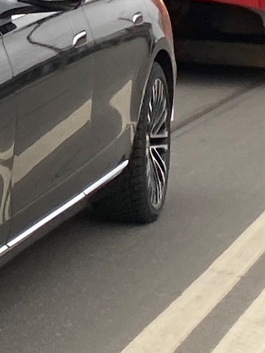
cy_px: 15
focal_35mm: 91
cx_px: -299
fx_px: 928
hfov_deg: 13.4
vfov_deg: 20.9
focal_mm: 4.25
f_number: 1.8
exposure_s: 1/292
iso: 32
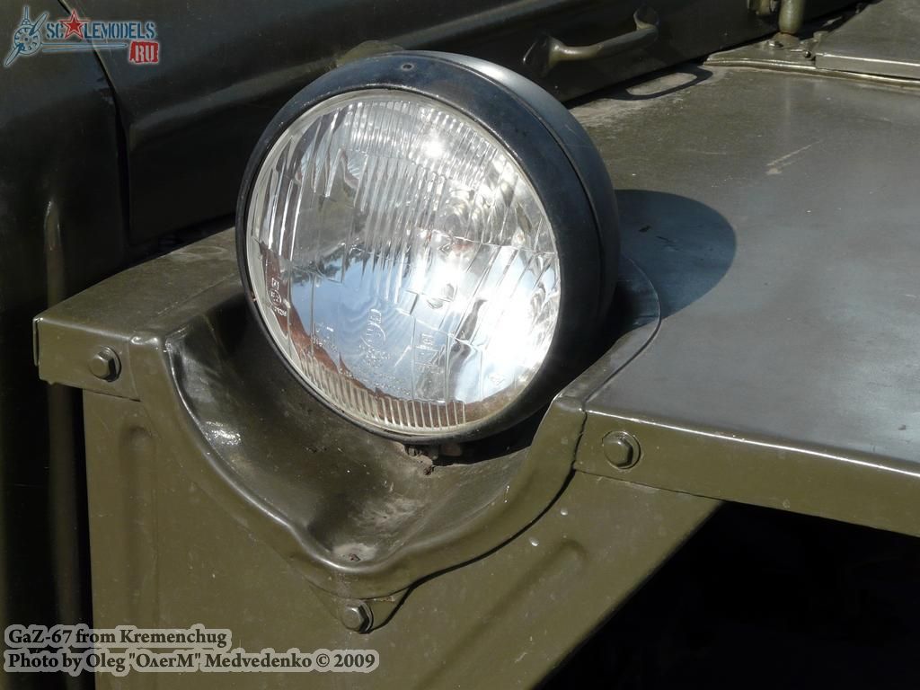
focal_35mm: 94
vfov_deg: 15.7
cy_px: 345
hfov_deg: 20.9
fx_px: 2498
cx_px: 460
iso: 100
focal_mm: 15.4
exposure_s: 1/400
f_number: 5.6
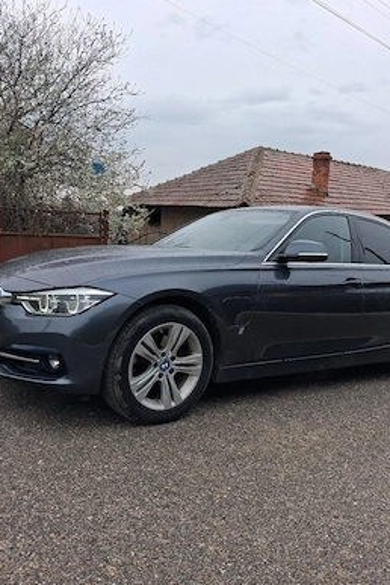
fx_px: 471
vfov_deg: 63.7
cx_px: 218
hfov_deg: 44.9
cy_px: 286
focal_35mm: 29
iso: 25
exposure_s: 1/100
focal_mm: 4
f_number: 1.8
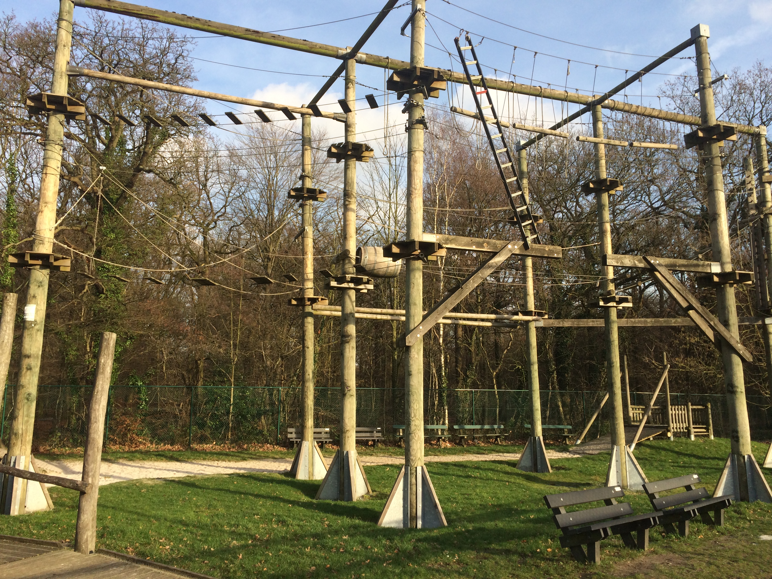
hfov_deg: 61.7
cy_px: 290
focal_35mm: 29
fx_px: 647
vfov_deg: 48.2
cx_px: 386
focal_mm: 4.15
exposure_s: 1/954
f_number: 2.2
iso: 32
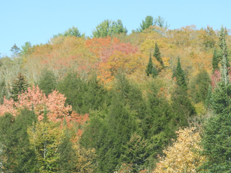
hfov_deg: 12.7
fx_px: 1041
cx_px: 121
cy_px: 106
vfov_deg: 9.5
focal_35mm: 156
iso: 100
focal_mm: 22.4
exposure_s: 1/200
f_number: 5
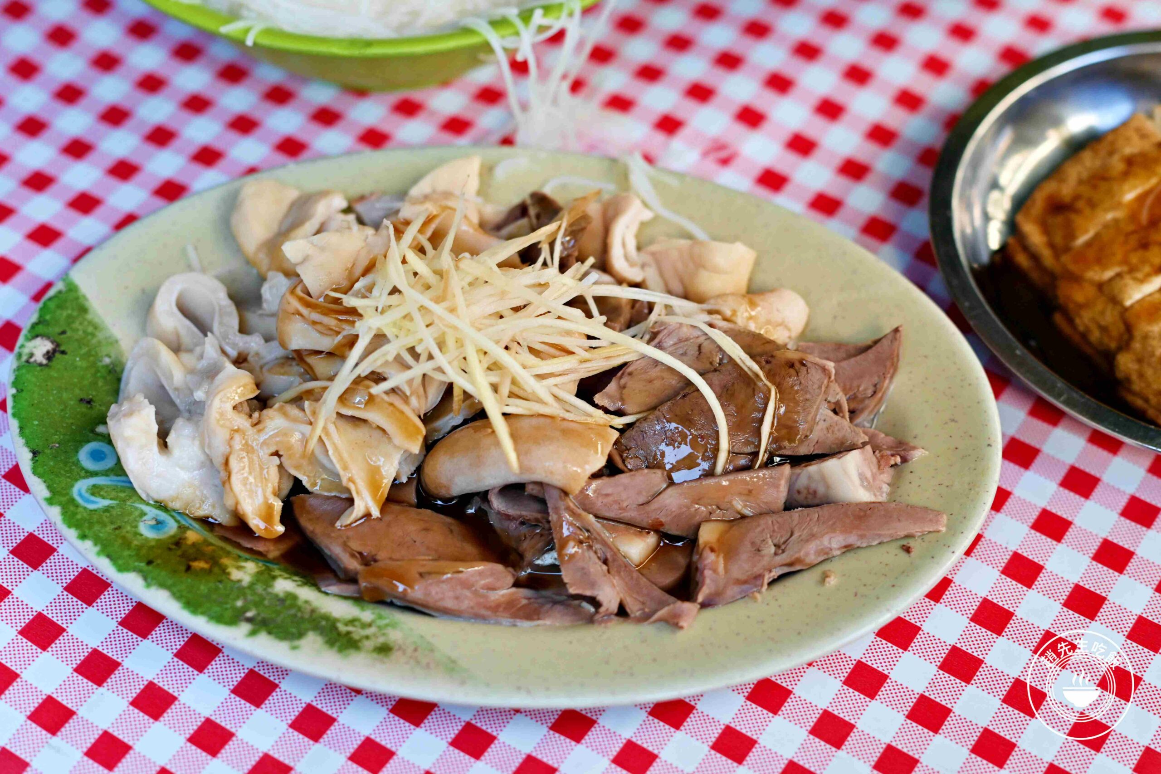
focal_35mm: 75
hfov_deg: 27.0
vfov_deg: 18.2
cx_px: 580
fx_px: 2419
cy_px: 387
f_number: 3.2
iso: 220
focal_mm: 50
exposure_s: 1/200
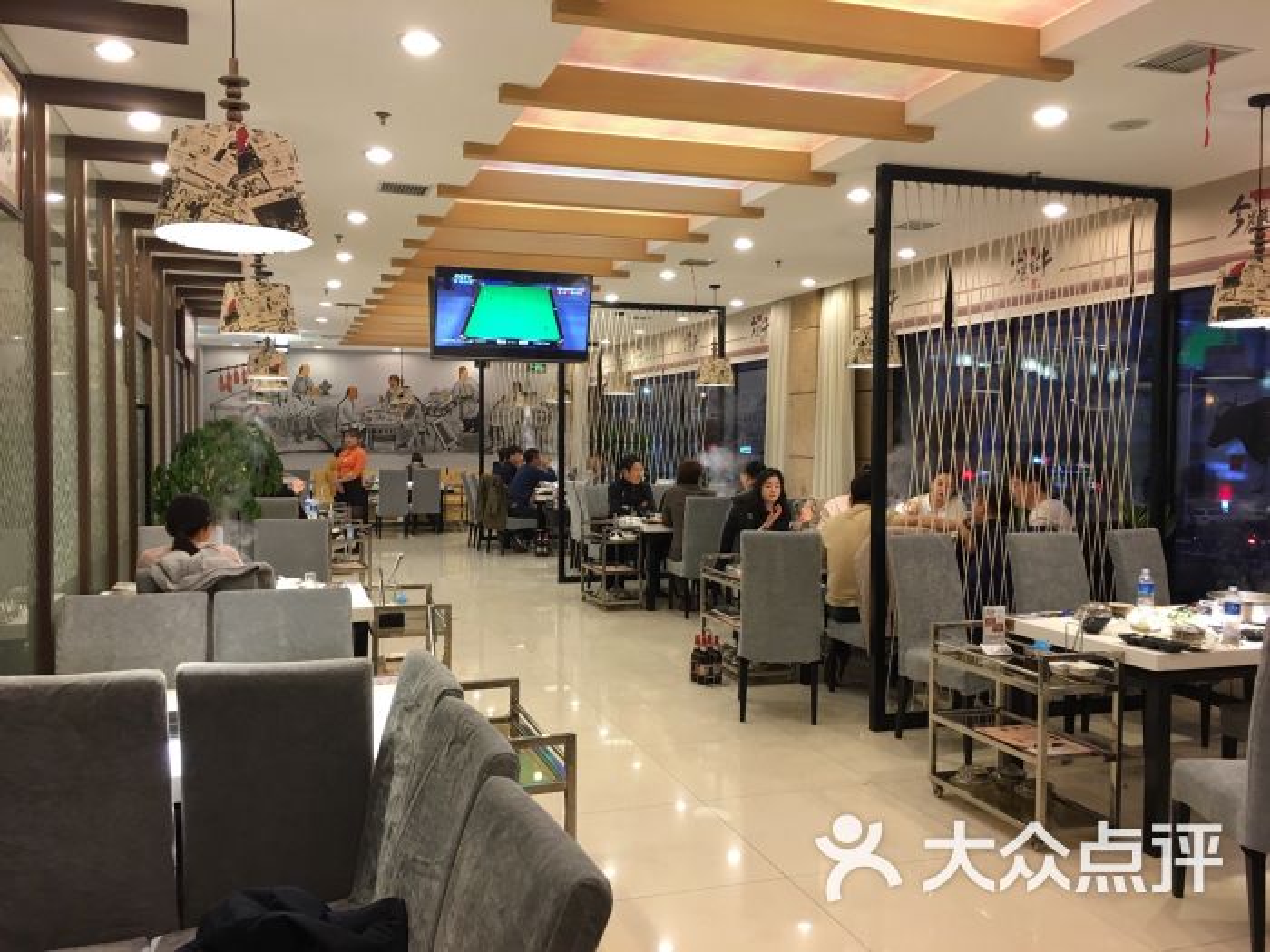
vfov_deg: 48.2
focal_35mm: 29
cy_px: 476
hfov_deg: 61.7
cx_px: 635
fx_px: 1064
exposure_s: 1/17
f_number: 2.2
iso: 50
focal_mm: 4.15
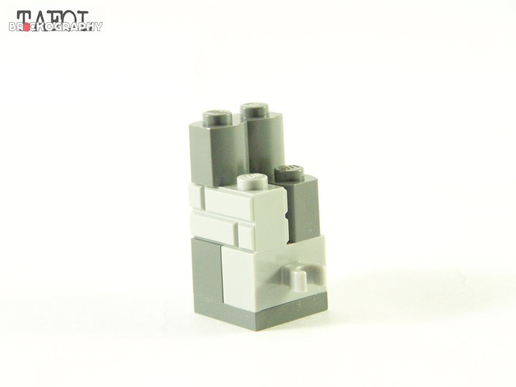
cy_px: 194
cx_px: 258
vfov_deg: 14.1
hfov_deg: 18.7
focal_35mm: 105
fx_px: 1565
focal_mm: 17.5
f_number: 3.6
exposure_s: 1/60
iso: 400
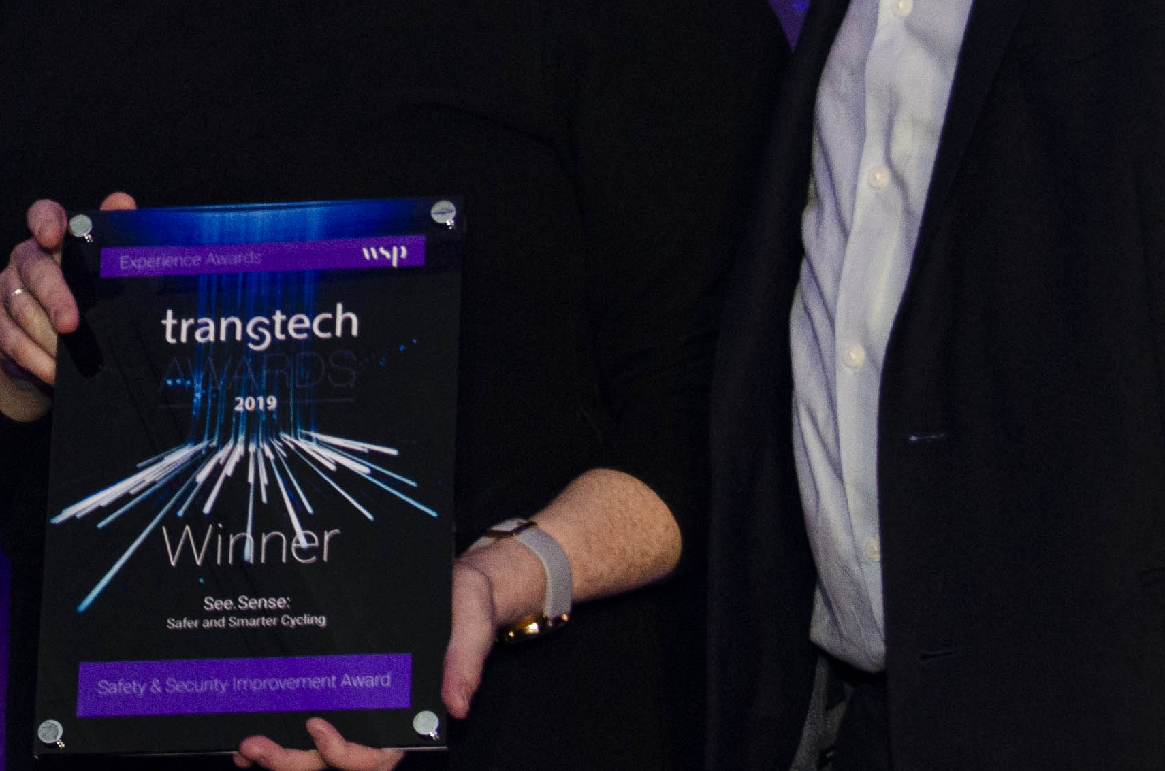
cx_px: 214
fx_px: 6975
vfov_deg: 6.3
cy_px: 47
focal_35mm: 216
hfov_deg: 9.5
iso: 560
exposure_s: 1/90
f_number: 6.7
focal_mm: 50
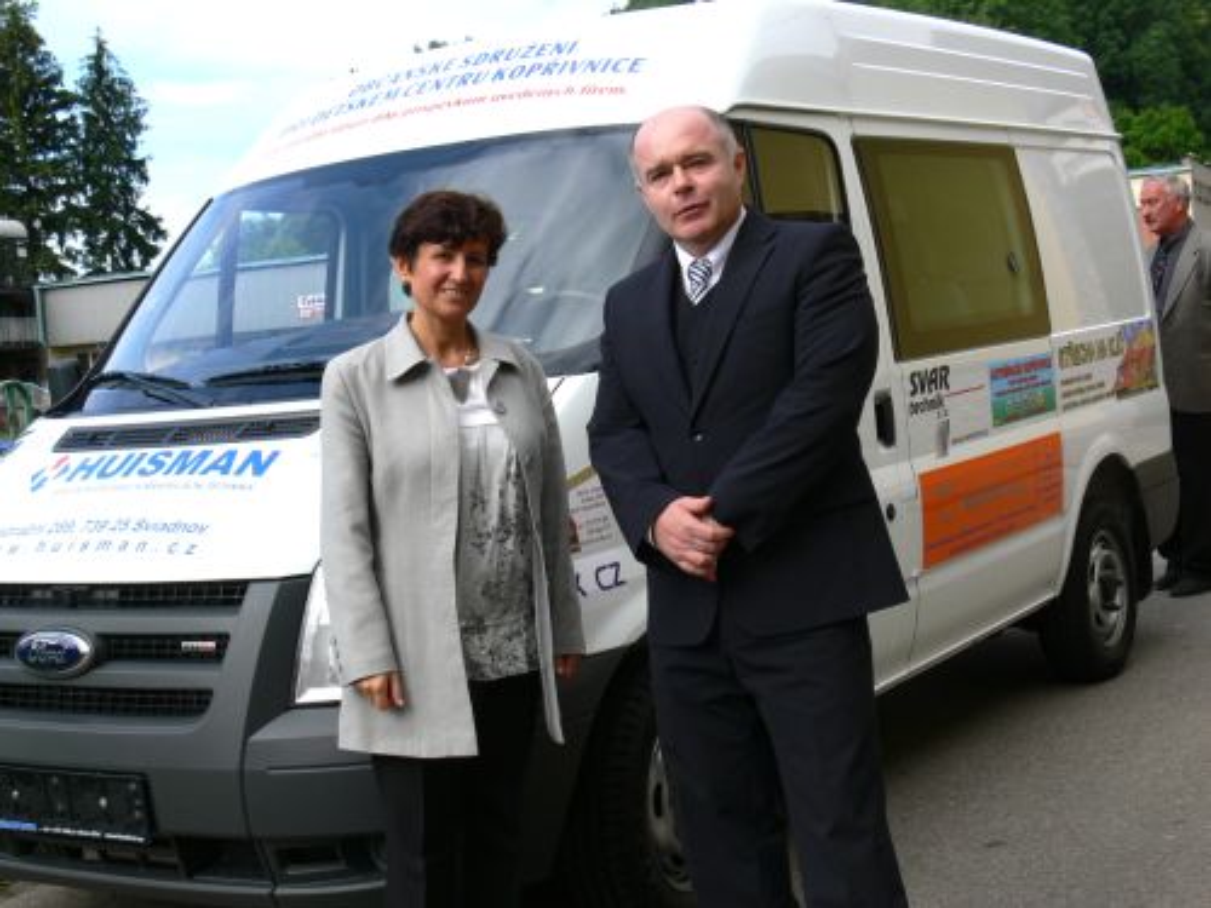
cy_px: 454
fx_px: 1819
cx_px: 606
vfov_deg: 28.0
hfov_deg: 36.8
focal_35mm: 52
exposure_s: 1/160
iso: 80
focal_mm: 11
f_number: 5.6
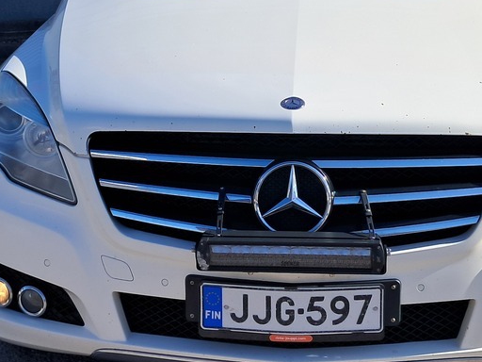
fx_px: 1058
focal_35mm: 76
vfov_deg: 19.3
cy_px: 107
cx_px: 271
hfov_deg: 25.6
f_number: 1.8
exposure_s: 1/724
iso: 50
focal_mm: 4
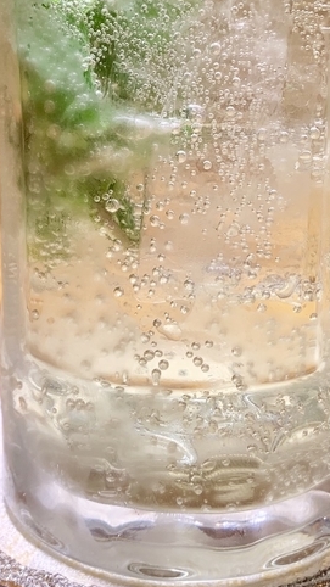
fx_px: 731
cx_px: 264
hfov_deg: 25.0
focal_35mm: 47
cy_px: 189
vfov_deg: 43.0
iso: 64
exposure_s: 1/50
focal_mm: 4.25
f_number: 1.8
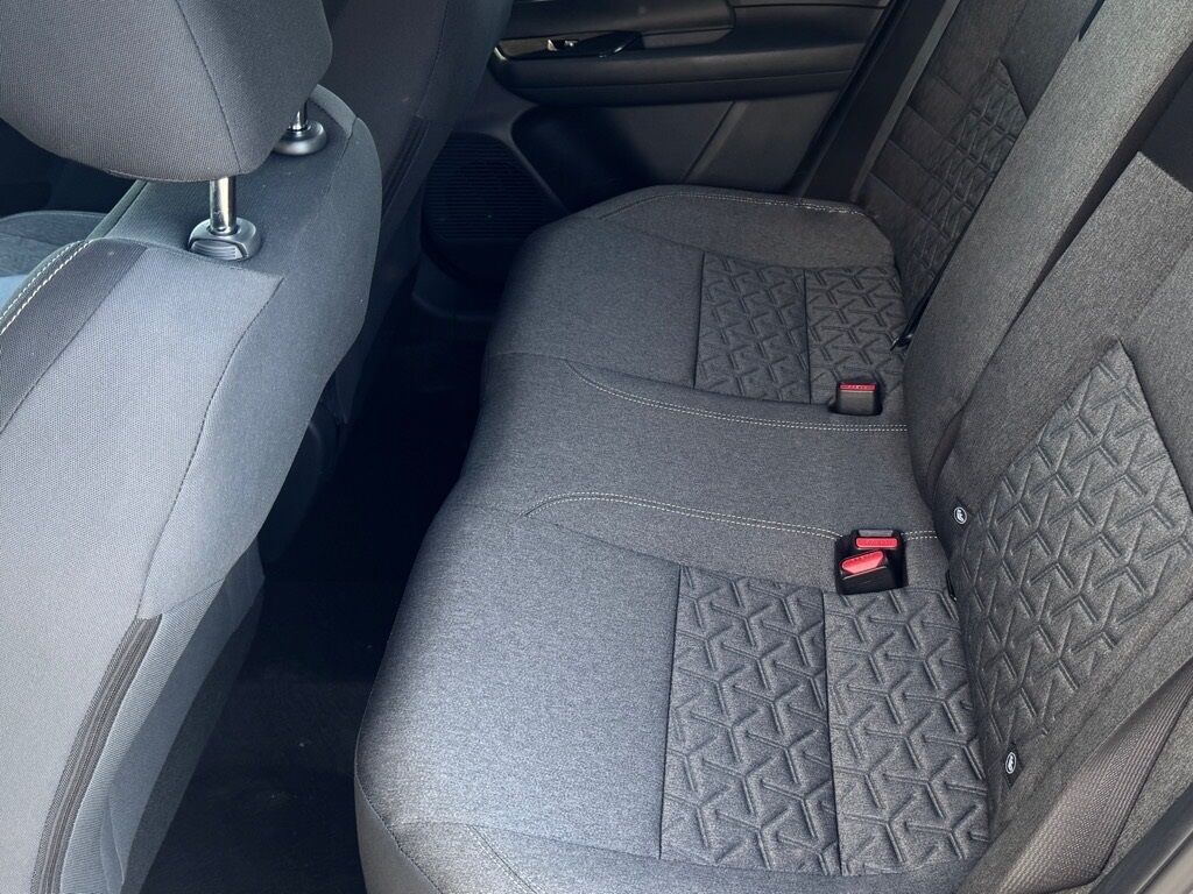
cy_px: 447
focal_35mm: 24
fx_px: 827
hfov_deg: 71.6
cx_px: 596
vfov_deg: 56.8
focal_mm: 6.76
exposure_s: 1/121
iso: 80
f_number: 1.78
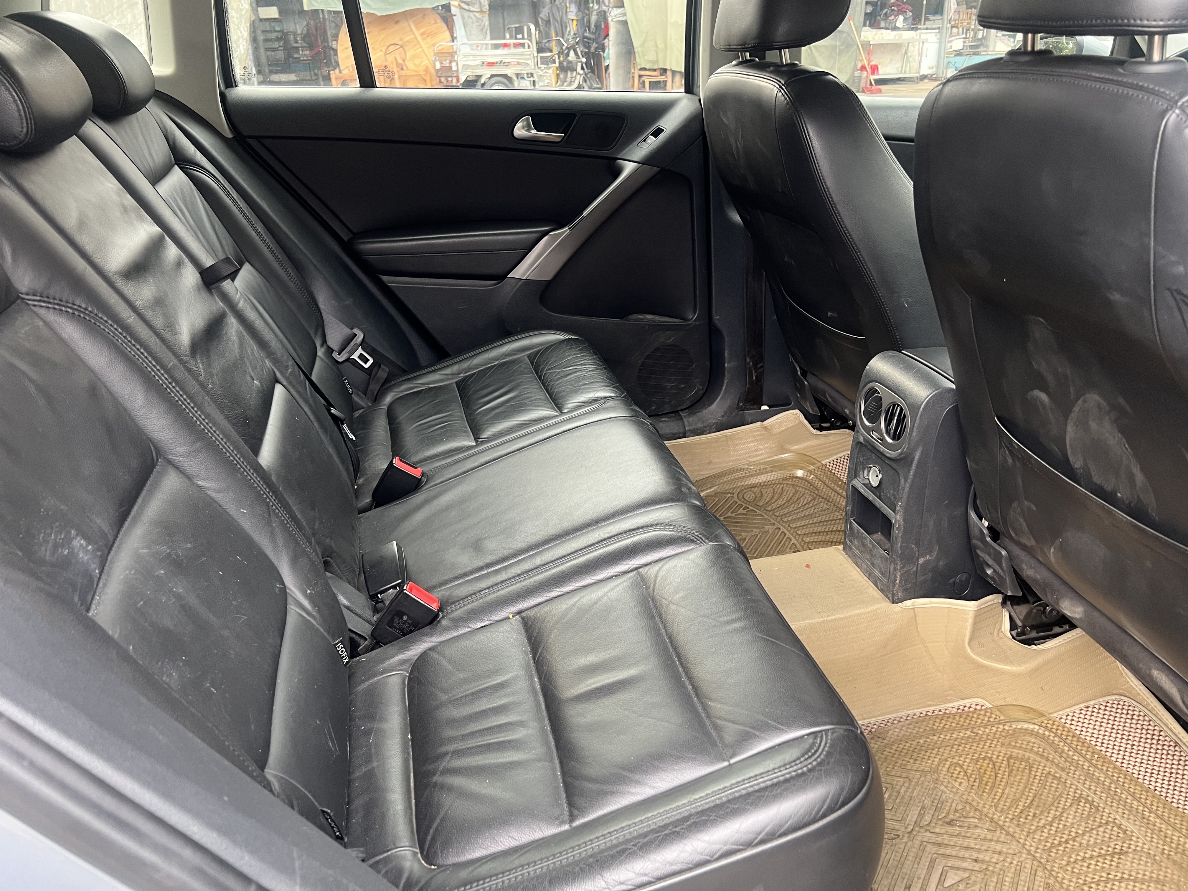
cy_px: 446
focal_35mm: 26
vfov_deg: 53.1
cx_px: 594
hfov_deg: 67.3
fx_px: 892
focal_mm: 5.7
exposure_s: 1/60
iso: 160
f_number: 1.5
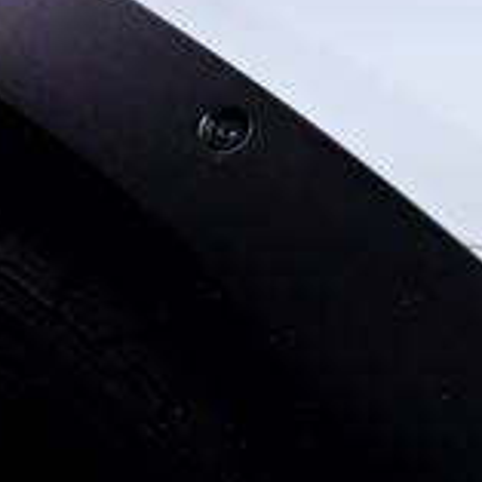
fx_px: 3655
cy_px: 464
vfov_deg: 7.5
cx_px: 1375
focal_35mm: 232
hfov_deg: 6.9
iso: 6400
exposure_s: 1/250
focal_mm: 42
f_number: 3.5
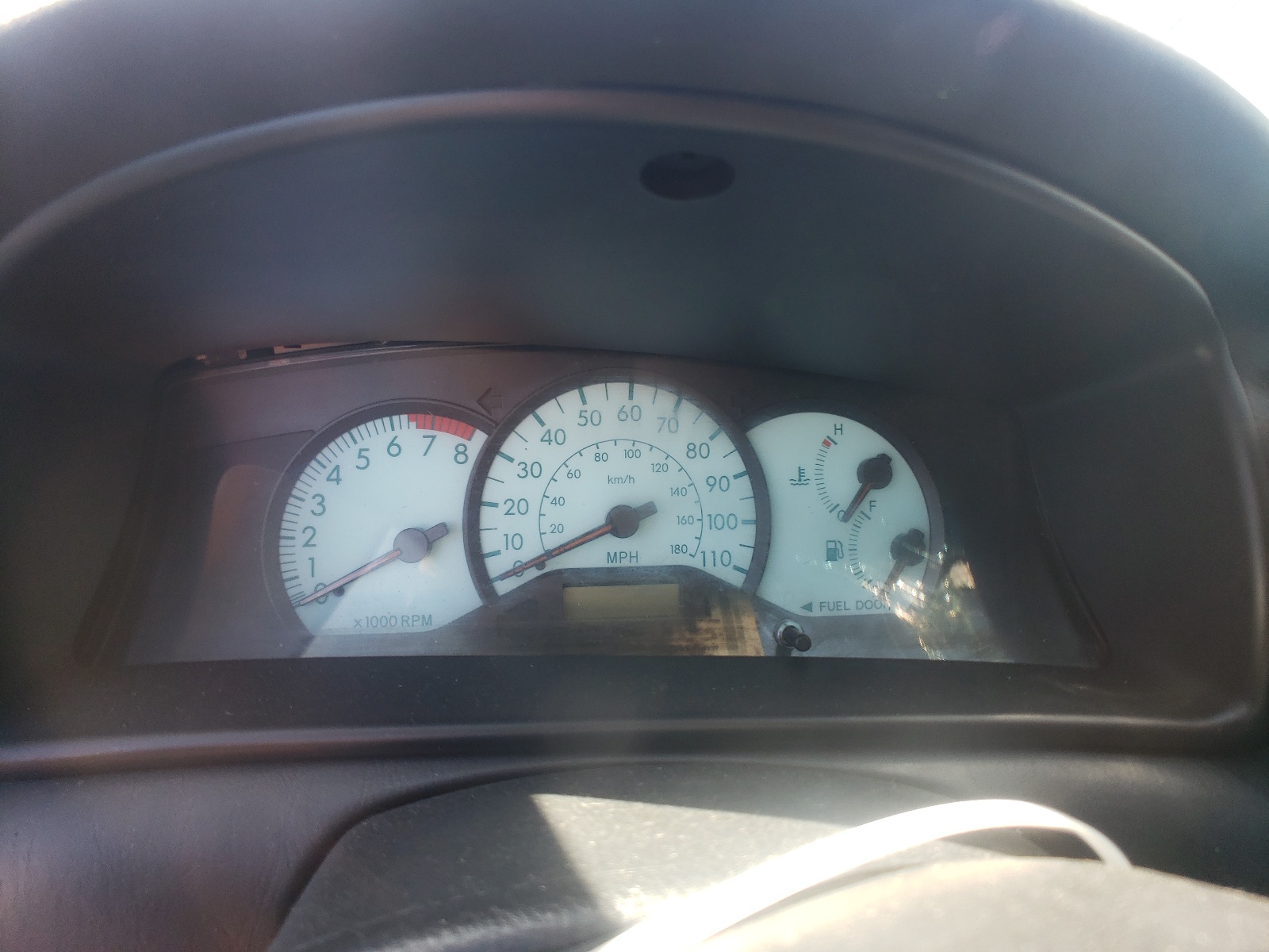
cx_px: 634
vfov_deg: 53.1
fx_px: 953
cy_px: 476
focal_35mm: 26
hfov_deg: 67.3
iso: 50
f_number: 1.5
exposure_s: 1/139
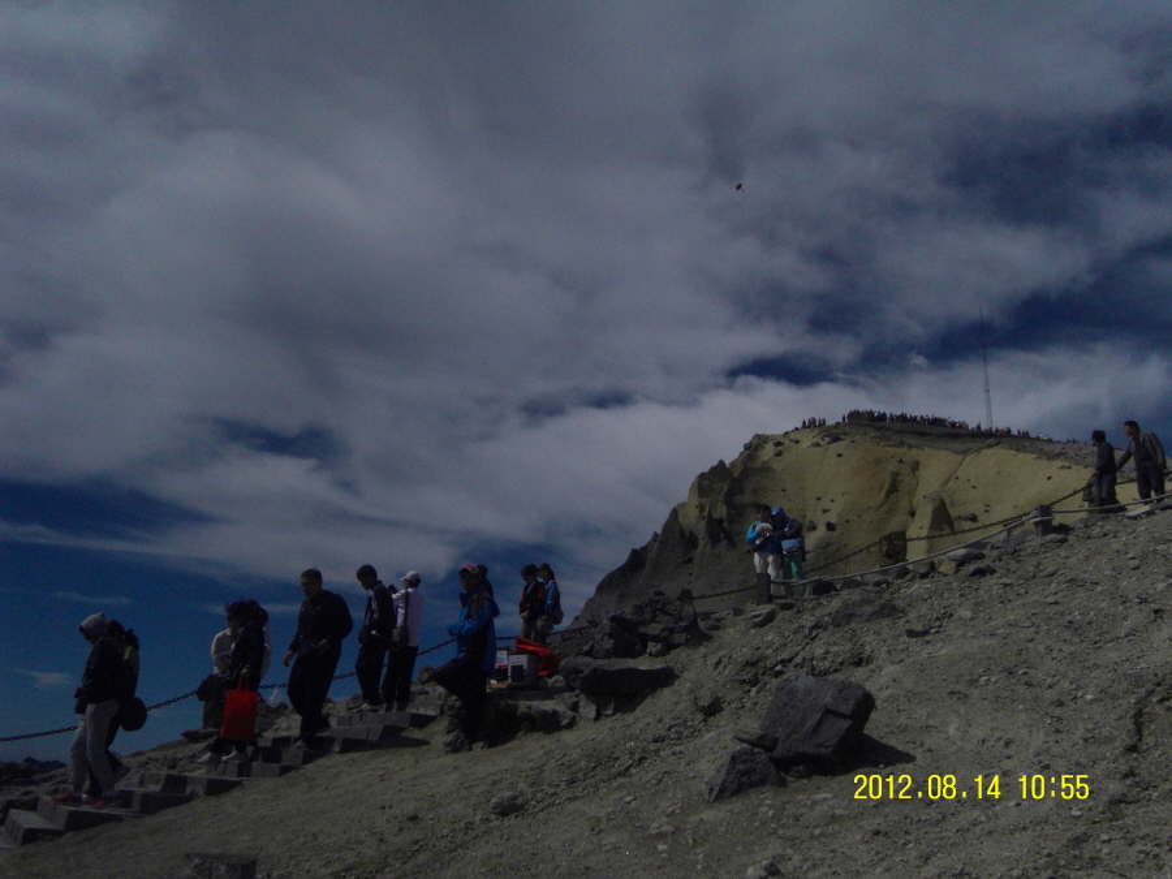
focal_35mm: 32
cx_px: 586
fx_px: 1083
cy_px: 440
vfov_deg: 44.2
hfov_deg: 56.8
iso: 200
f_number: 8
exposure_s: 1/2000
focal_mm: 5.7
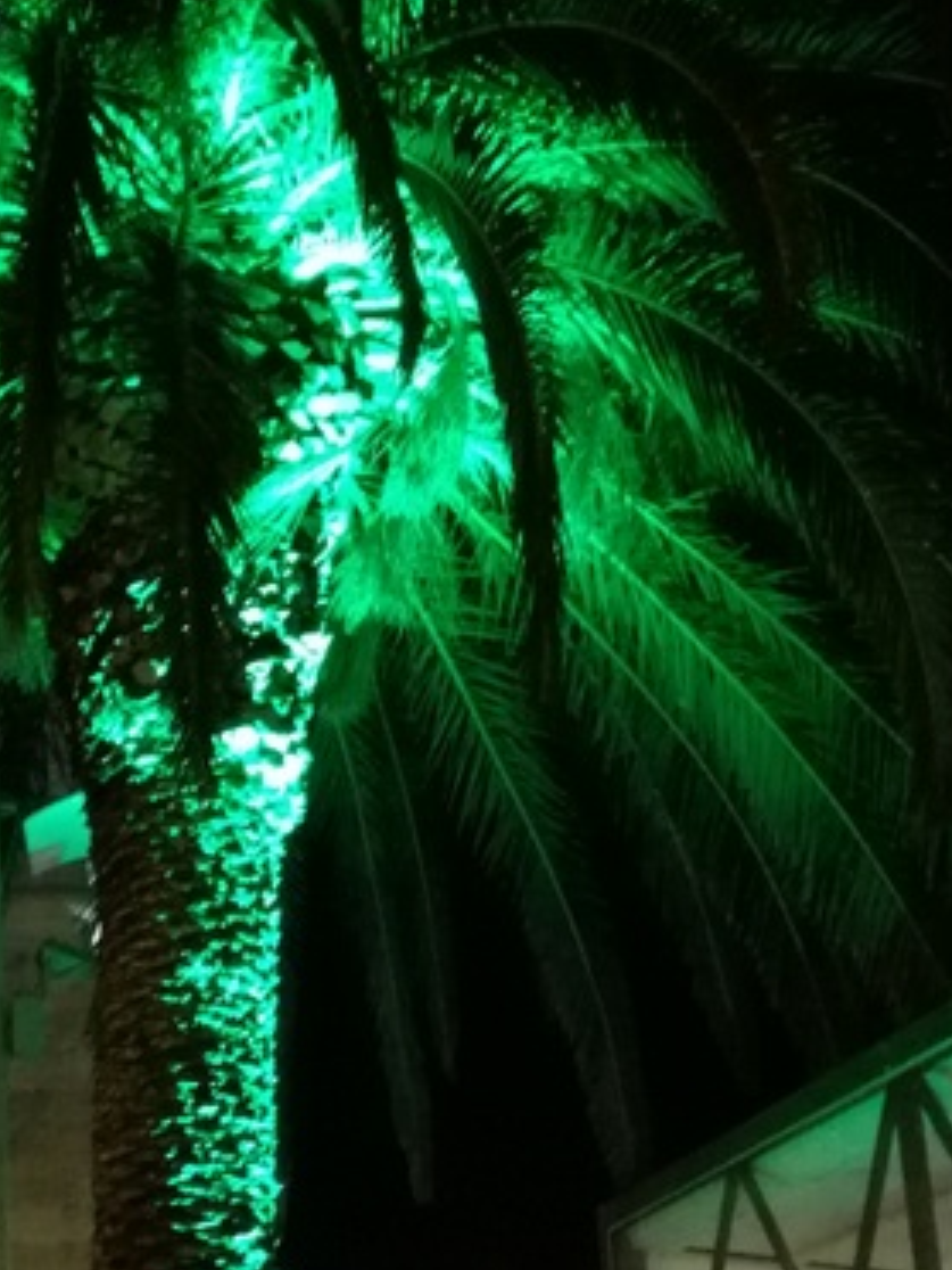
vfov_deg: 32.5
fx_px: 2127
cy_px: 980
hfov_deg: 24.9
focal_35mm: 58
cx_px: 239
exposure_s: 1/13.3
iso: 1250
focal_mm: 3.79
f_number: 2
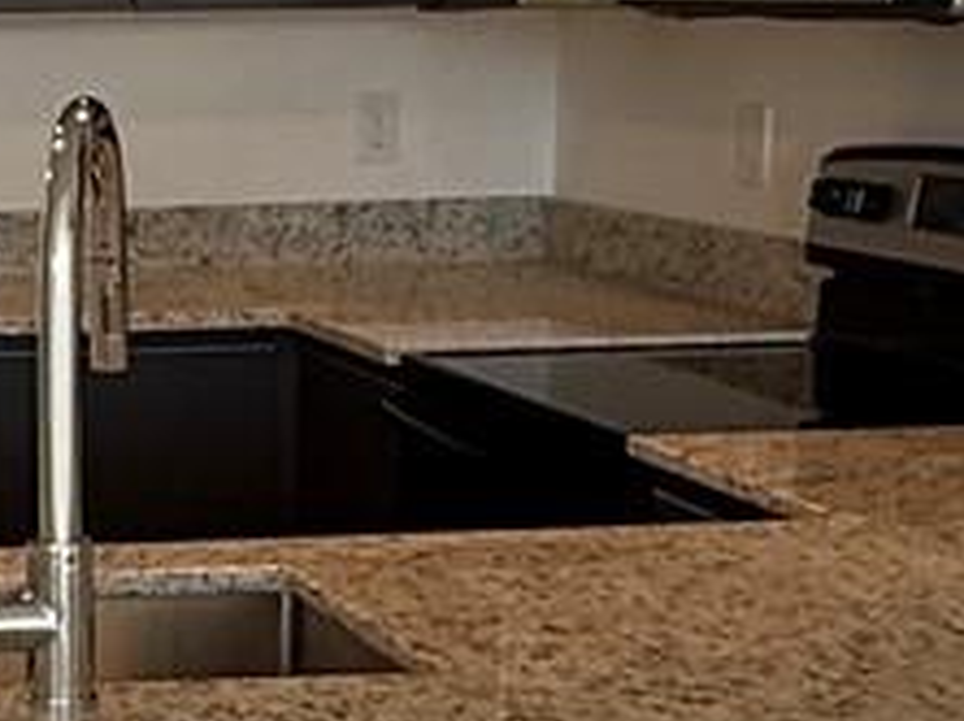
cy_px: 456
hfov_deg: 17.7
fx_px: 2810
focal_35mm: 101
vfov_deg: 14.6
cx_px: -417
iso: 100
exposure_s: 1/120
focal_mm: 2.22
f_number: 2.2
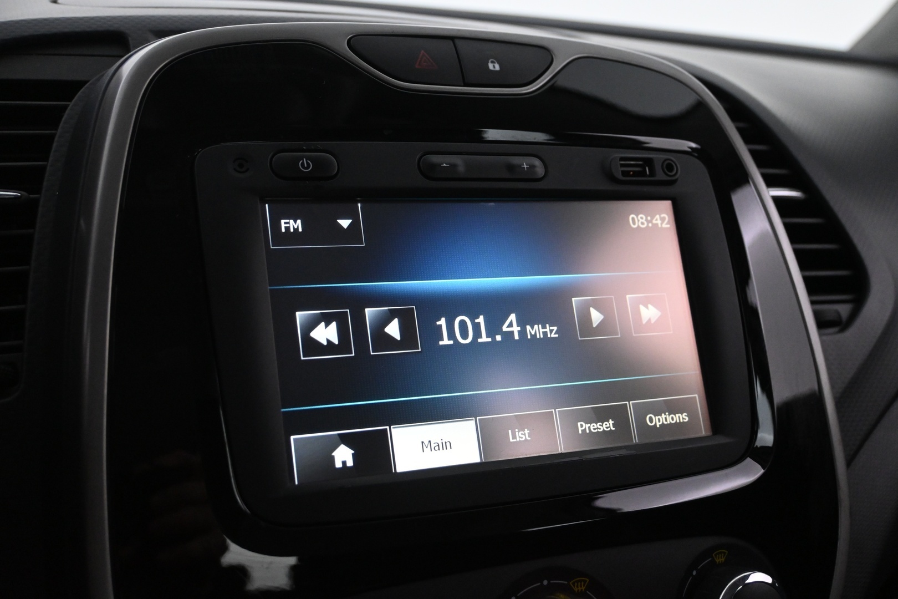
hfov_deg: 49.6
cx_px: 449
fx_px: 973
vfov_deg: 34.2
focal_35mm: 39
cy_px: 300
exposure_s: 1/80
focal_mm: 26
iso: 3200
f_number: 4.5
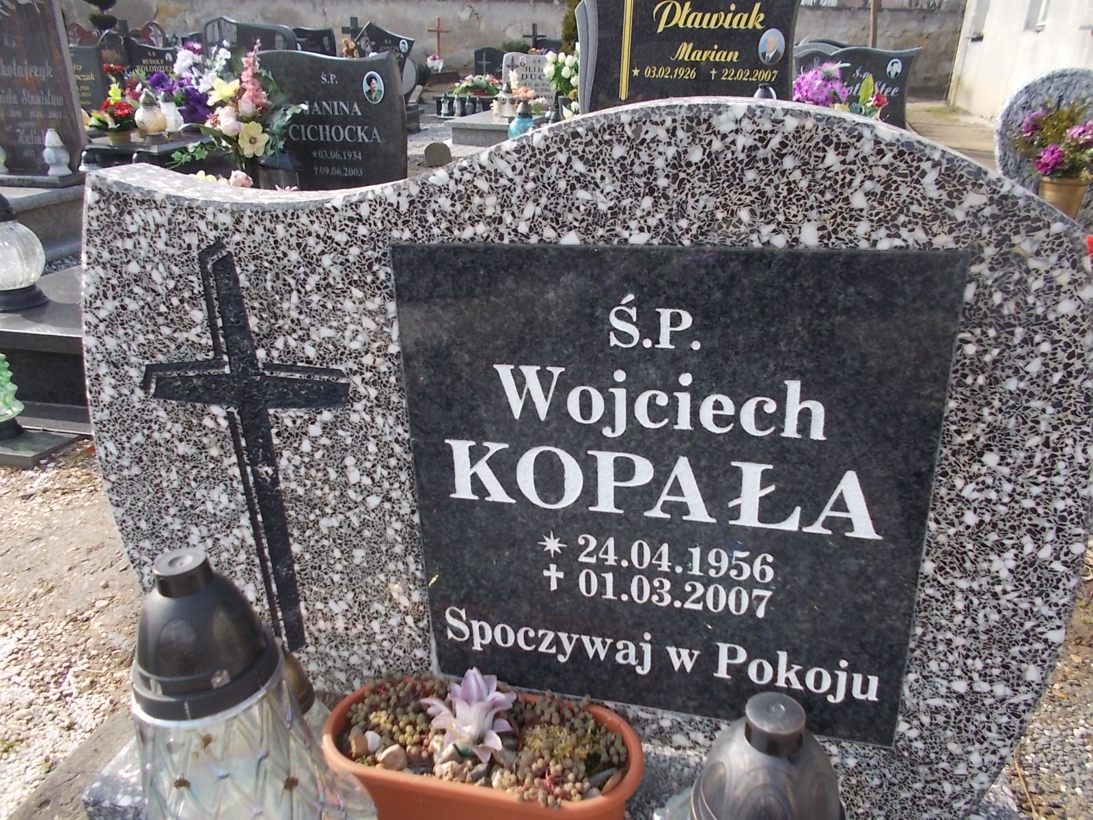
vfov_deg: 53.1
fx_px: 821
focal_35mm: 26
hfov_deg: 67.3
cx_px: 546
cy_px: 410
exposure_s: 1/320
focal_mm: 4.6
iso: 80
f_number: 3.2
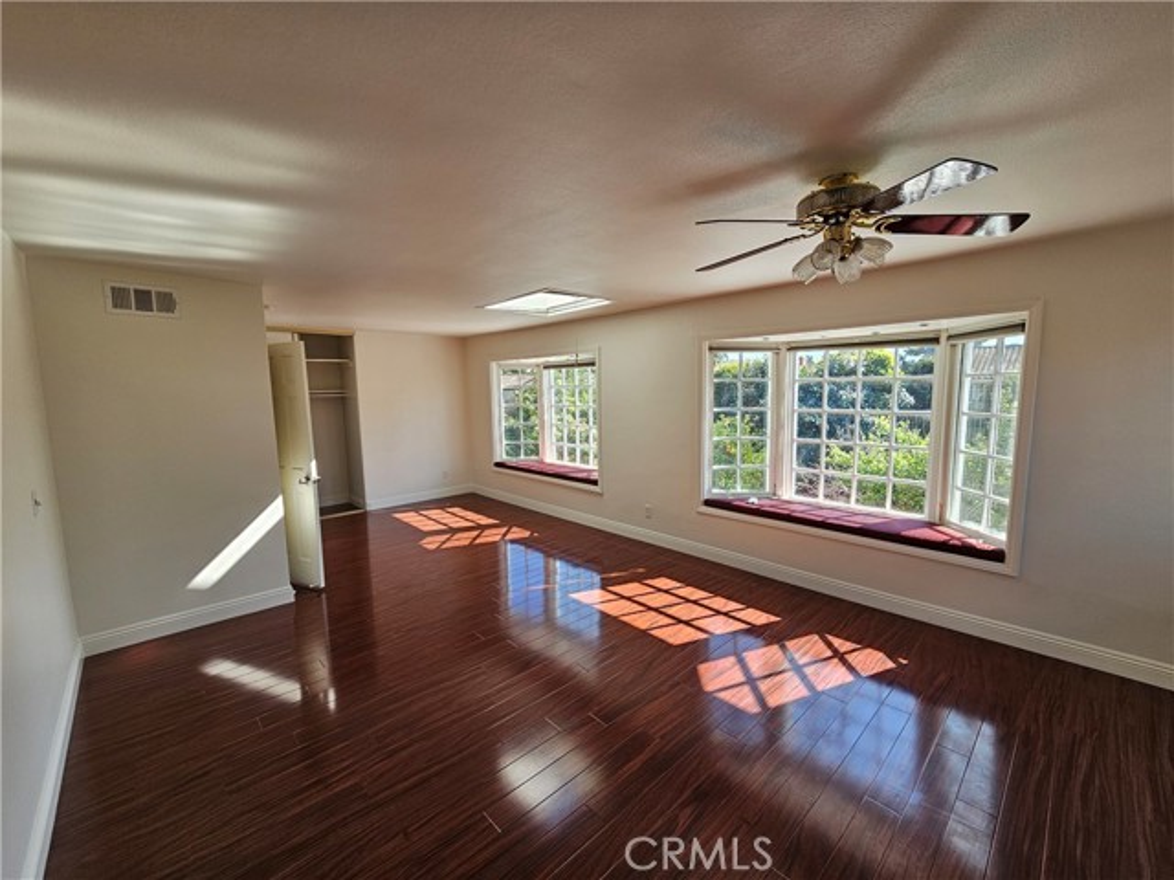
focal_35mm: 13
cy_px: 440
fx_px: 441
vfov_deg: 89.9
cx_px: 587
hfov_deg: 106.2
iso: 50
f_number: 2.2
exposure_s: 1/125
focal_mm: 2.2
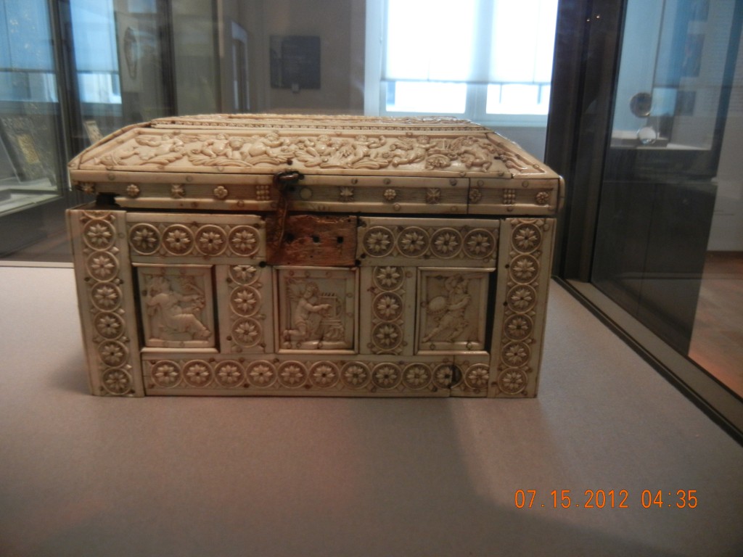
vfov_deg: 46.8
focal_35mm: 30
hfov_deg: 60.0
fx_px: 644
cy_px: 278
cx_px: 372
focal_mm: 5.4
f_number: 3.5
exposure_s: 1/15.3
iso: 400
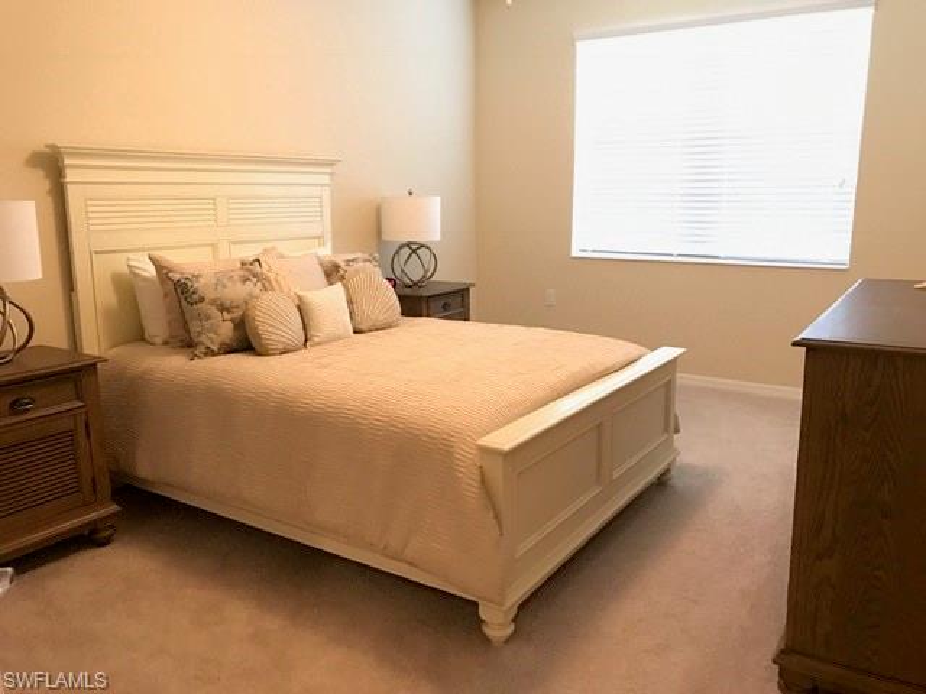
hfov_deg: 63.4
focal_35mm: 28
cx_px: 463
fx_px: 749
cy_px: 347
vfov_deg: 49.7
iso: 100
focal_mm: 3.99
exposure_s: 1/15
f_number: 1.8
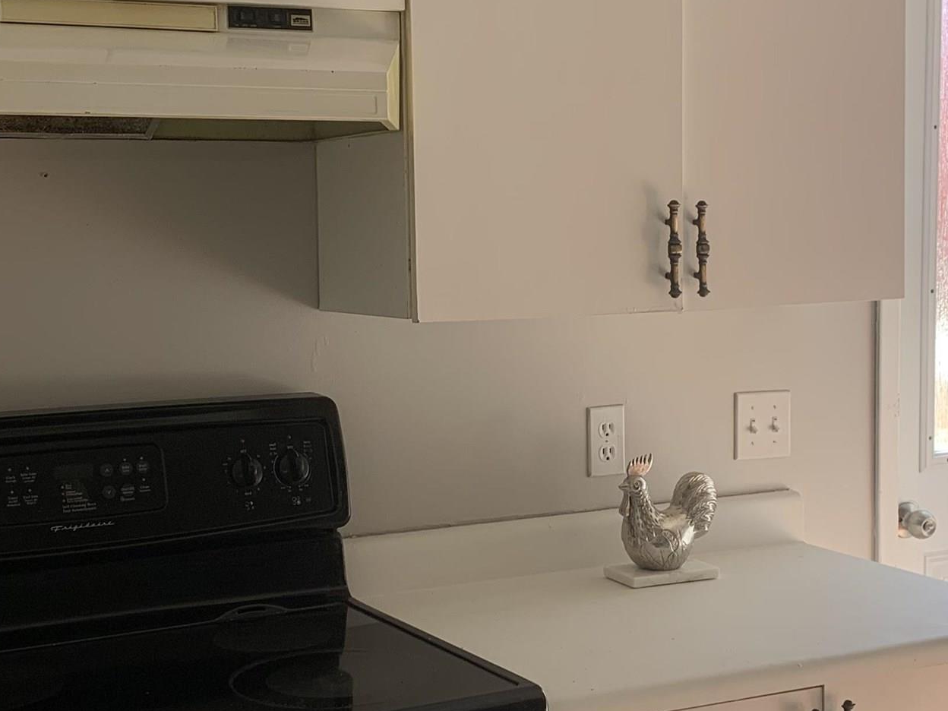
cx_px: 524
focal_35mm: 64
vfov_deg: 22.9
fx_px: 1753
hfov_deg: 30.2
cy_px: 386
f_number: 1.8
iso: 40
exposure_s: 1/122
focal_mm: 4.25
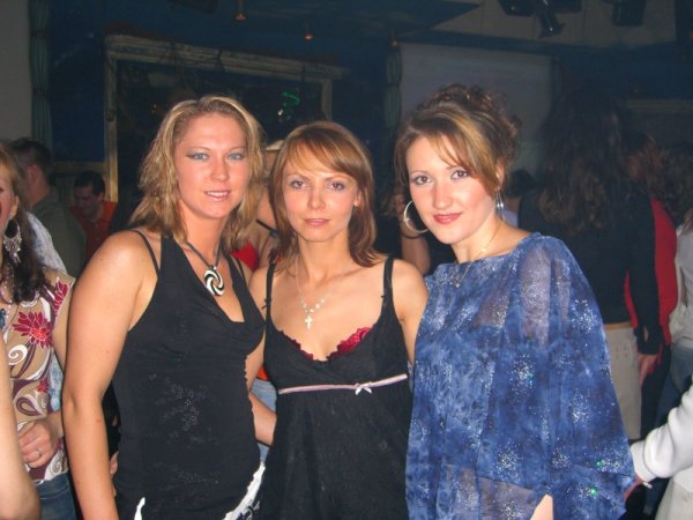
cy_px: 260
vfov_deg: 37.7
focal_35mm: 38
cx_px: 346
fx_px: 761
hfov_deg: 49.0
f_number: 2.8
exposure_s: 1/60
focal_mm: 7.9
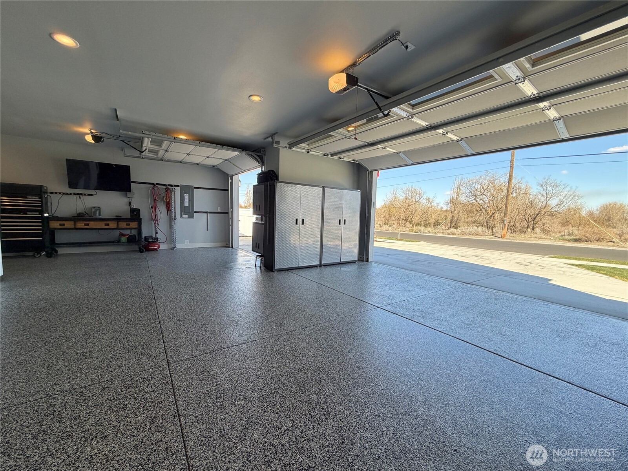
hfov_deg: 102.1
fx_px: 254
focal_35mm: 14
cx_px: 314
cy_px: 236
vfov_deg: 85.7
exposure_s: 1/213
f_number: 2.2
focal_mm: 2.22
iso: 64
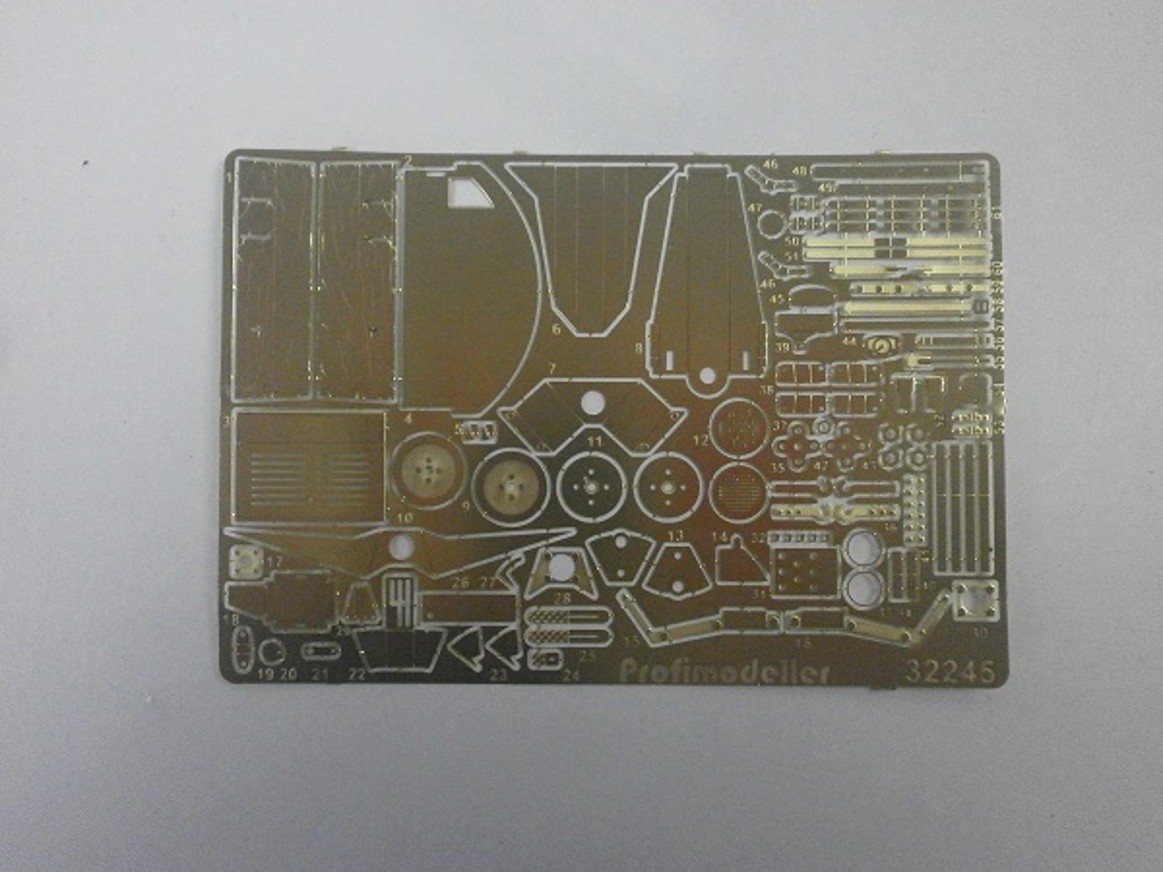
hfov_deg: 56.8
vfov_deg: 44.2
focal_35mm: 32
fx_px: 1075
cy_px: 436
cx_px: 582
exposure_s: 1/160
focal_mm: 5.8
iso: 800
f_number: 3.1
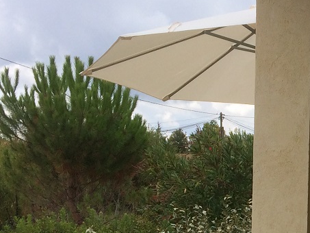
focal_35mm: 96
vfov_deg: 15.0
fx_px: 860
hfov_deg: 19.2
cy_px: 268
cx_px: 382
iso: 32
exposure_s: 1/1580
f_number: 2.2
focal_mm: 4.15
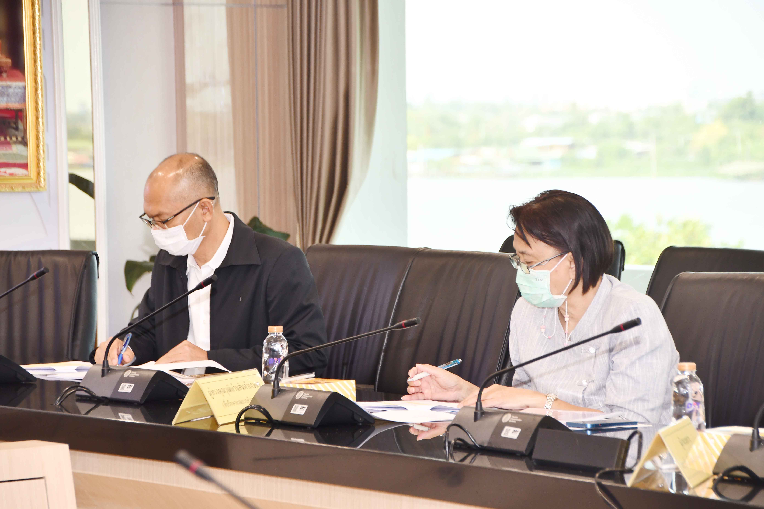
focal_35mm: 157
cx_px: 382
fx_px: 3332
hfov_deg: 13.1
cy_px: 254
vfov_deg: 8.7
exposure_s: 1/60
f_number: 5.6
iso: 720
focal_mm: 105
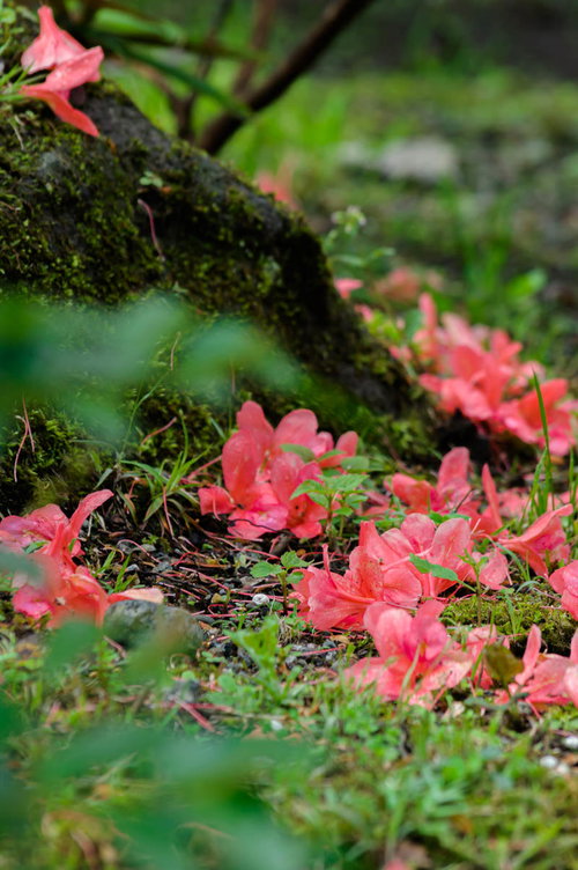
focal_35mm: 315
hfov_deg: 4.4
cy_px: 435
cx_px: 289
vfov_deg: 6.5
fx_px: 7600
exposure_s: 1/125
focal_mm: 210
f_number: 9
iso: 200
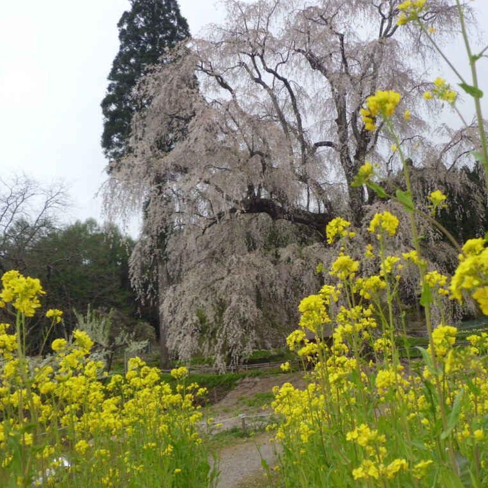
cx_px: 319
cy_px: 241
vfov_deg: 39.2
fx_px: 686
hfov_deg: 38.8
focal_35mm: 43
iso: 100
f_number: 8.8
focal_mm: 6.4
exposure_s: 1/60
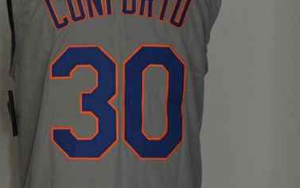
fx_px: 1333
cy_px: 100
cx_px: -8
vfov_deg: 8.1
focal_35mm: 163
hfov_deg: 12.7
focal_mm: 50
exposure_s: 1/50
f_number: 4.8
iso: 4000
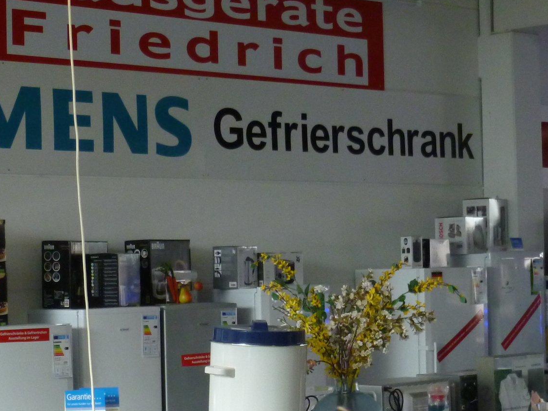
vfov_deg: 14.4
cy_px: 328
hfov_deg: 19.2
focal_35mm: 102
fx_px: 1615
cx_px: 338
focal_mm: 7.4
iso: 320
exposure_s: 1/60
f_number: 3.8
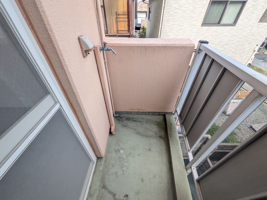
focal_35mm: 14
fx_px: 108
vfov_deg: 85.7
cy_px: 100
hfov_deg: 102.1
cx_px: 134
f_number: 2.2
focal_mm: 1.83
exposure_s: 1/380
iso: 49
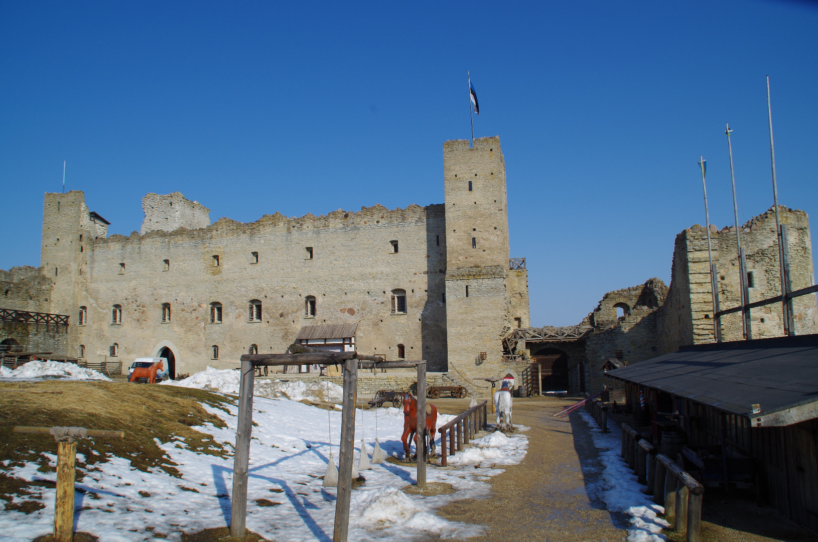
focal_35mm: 27
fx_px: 612
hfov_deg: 67.5
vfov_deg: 47.7
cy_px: 271
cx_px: 409
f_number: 11
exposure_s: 1/250
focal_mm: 18
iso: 100
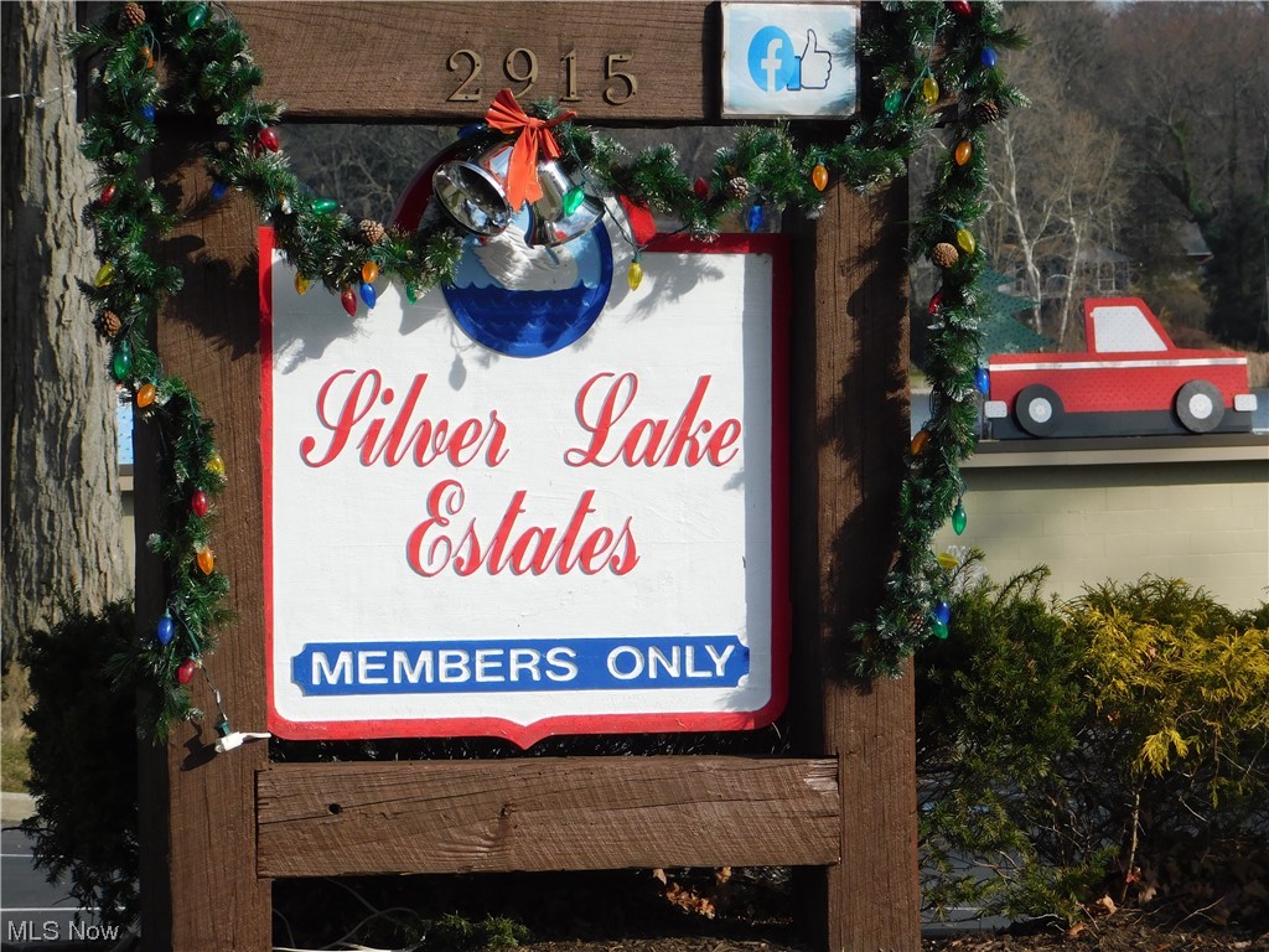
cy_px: 476
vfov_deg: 8.7
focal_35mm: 170
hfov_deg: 11.6
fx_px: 6232
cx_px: 634
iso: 125
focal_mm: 30.1
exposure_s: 1/500
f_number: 5.3
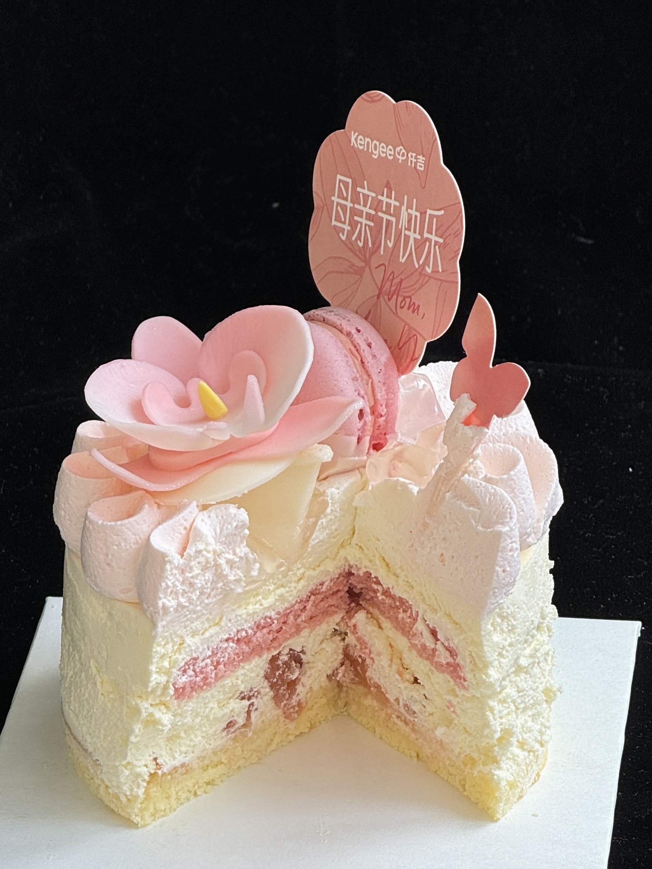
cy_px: 434
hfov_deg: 12.3
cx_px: 326
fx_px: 3014
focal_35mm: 120
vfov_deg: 16.4
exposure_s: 1/119
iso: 50
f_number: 2.8
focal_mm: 15.66
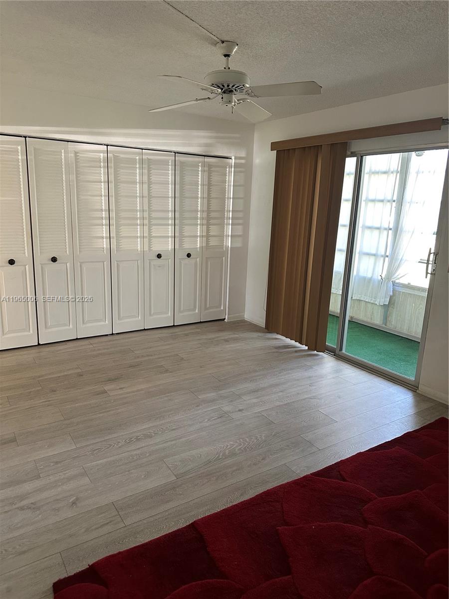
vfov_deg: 71.6
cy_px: 300
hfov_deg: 56.8
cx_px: 224
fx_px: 415
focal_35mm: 24
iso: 400
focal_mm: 6.86
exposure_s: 1/60
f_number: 1.78
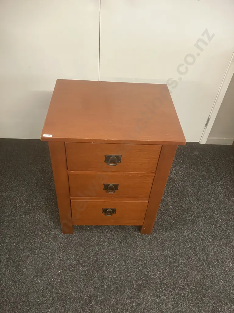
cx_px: 117
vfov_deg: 63.4
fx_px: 252
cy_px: 156
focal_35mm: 28
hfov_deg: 49.7
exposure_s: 1/50
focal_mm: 3.99
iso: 250
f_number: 1.8
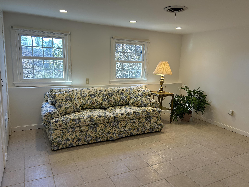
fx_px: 187
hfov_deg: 67.3
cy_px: 94
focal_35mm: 26
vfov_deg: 53.1
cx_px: 124
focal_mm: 5.7
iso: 64
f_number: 1.5
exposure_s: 1/120
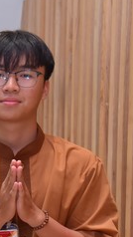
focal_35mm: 137
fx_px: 858
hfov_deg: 8.4
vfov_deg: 15.6
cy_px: 186
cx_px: -125
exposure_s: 1/100
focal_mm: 48
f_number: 5
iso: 1250
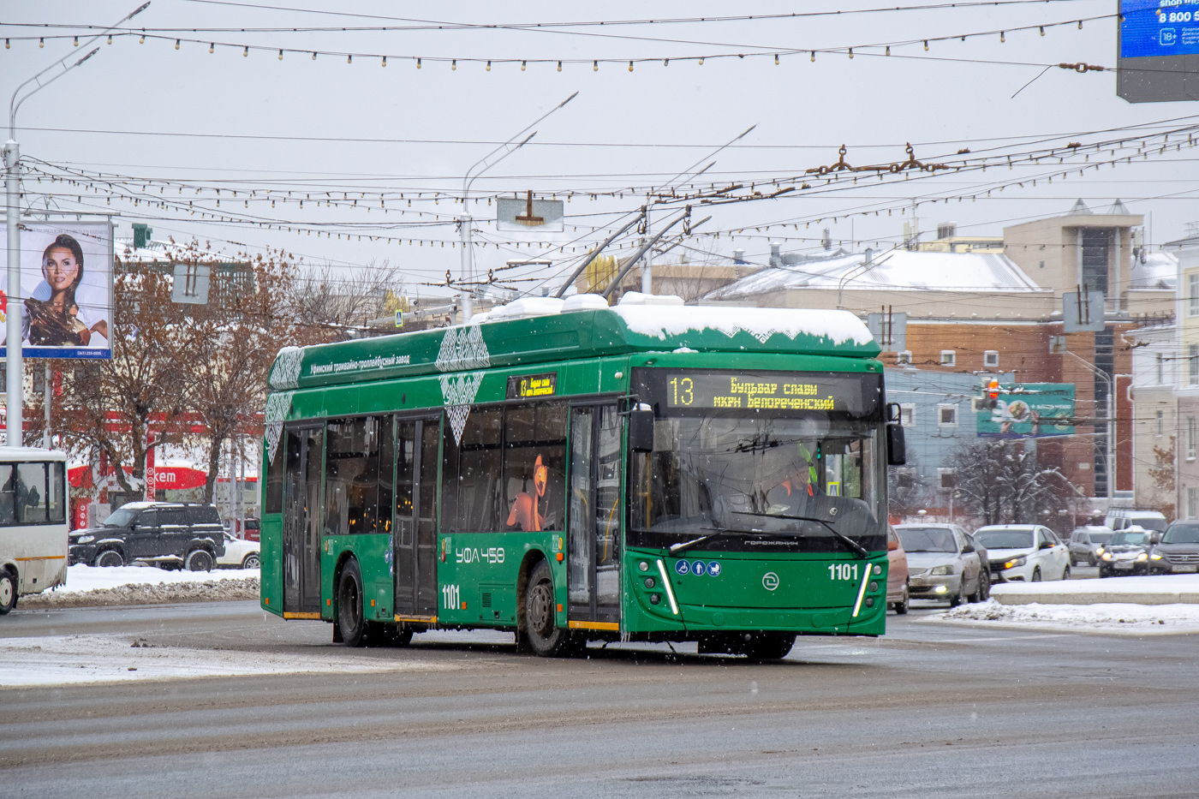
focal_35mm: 138
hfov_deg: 14.9
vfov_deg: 9.9
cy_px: 400
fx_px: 4595
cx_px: 600
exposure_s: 1/640
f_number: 5.6
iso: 450
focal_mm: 92
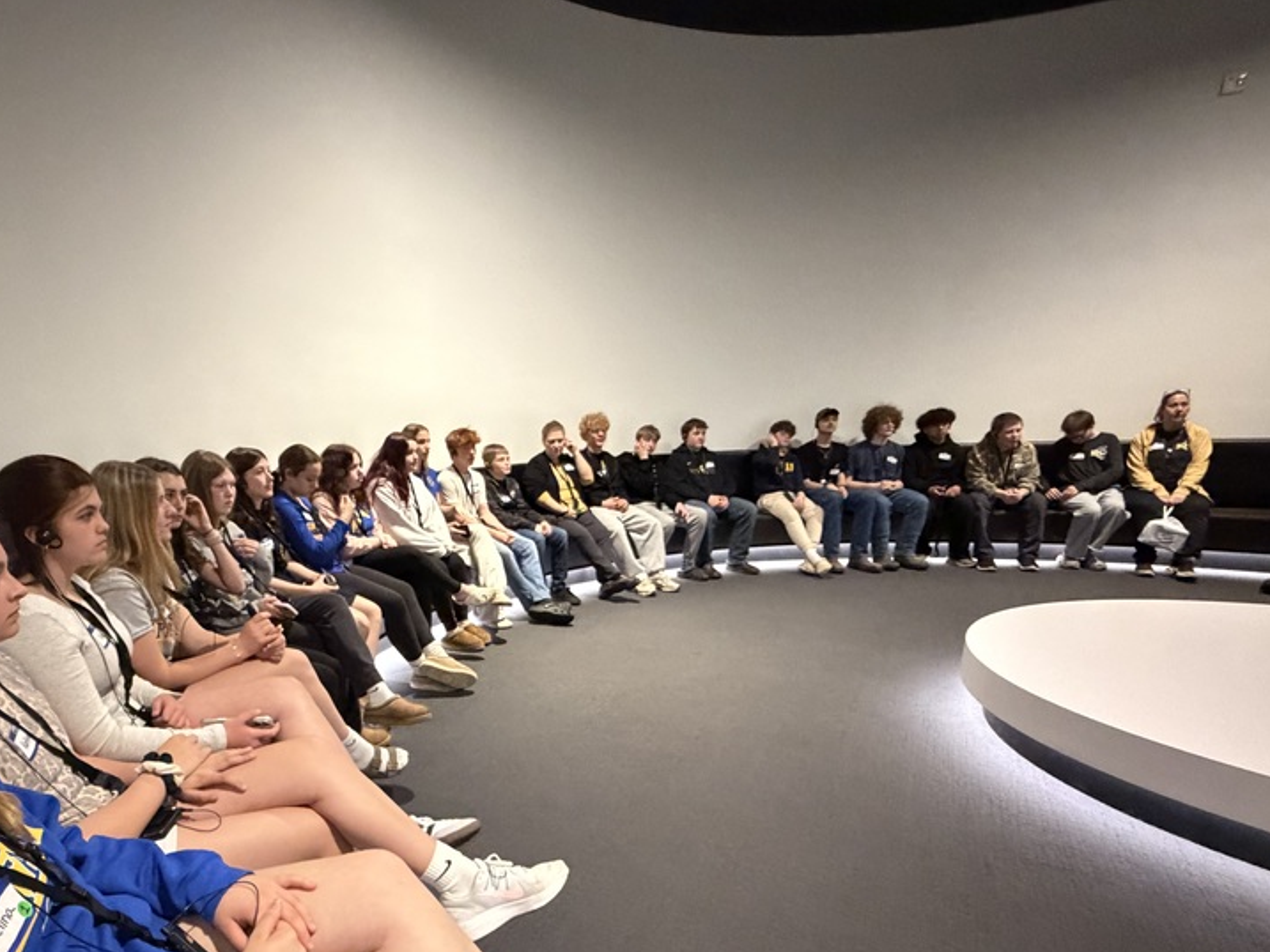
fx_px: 734
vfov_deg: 64.4
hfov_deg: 79.8
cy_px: 630
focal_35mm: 20
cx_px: 457
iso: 1250
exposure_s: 1/40
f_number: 2.2
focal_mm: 2.22
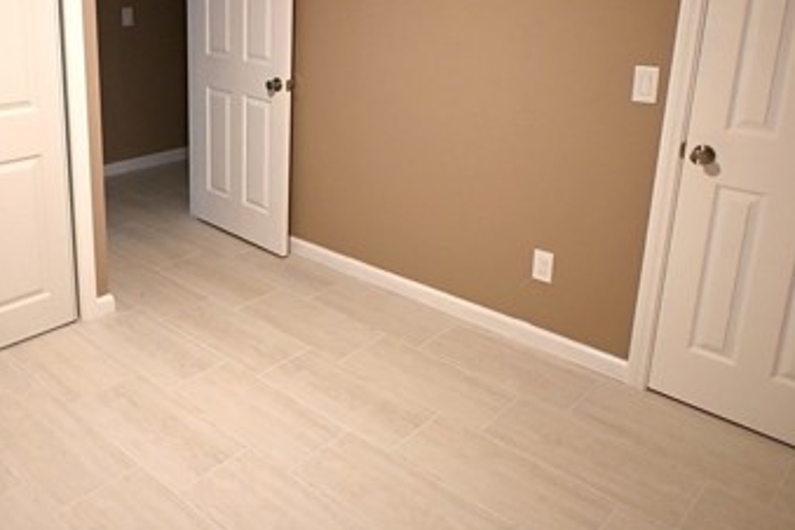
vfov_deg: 38.0
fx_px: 751
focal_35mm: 34
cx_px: 253
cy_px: 140
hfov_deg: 54.5
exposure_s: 1/125
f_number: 3.5
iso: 1400
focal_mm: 12
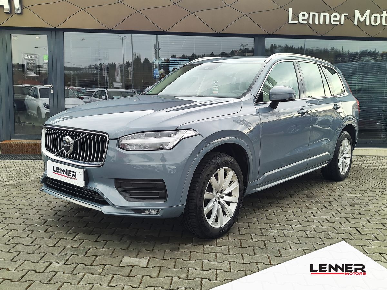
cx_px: 194
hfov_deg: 73.9
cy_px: 145
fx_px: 257
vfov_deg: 58.9
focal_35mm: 23
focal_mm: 7.01
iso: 71
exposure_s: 1/100
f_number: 1.69
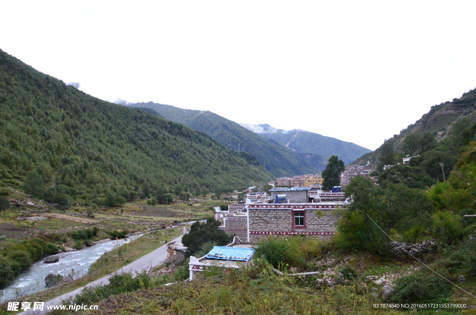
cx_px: 238
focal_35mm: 27
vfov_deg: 47.7
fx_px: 356
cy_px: 158
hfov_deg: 67.5
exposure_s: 1/60
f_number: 8
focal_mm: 18
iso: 2000
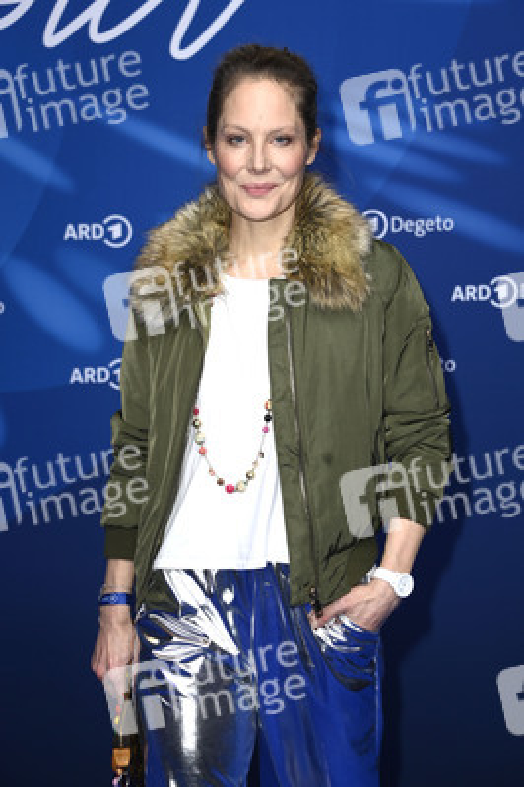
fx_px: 1968
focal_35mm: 90
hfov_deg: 15.2
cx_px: 262
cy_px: 394
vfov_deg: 22.6
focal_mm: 90
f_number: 6.3
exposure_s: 1/250
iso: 640
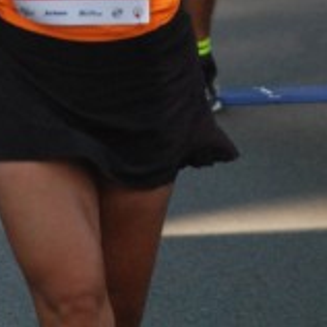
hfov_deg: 3.8
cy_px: -43
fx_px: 4923
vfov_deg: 3.8
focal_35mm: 461
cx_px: 154
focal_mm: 95
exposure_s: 1/320
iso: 1000
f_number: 5.6
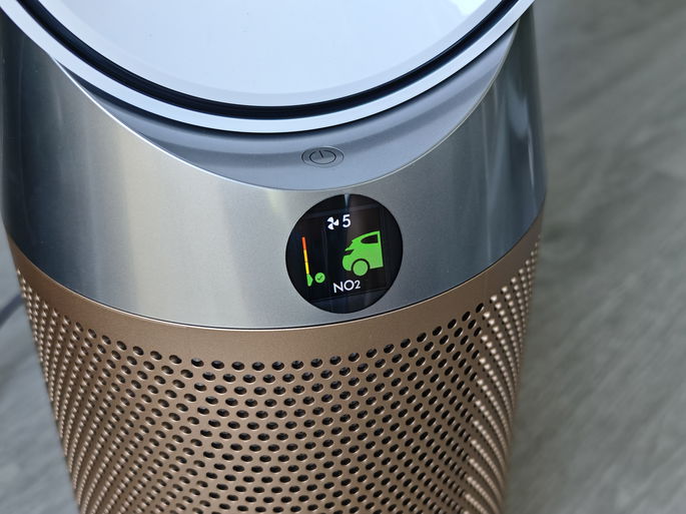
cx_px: 343
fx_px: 911
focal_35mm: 46
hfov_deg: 41.3
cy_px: 257
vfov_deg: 31.5
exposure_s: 1/100
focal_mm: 8.72
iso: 160
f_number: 1.63
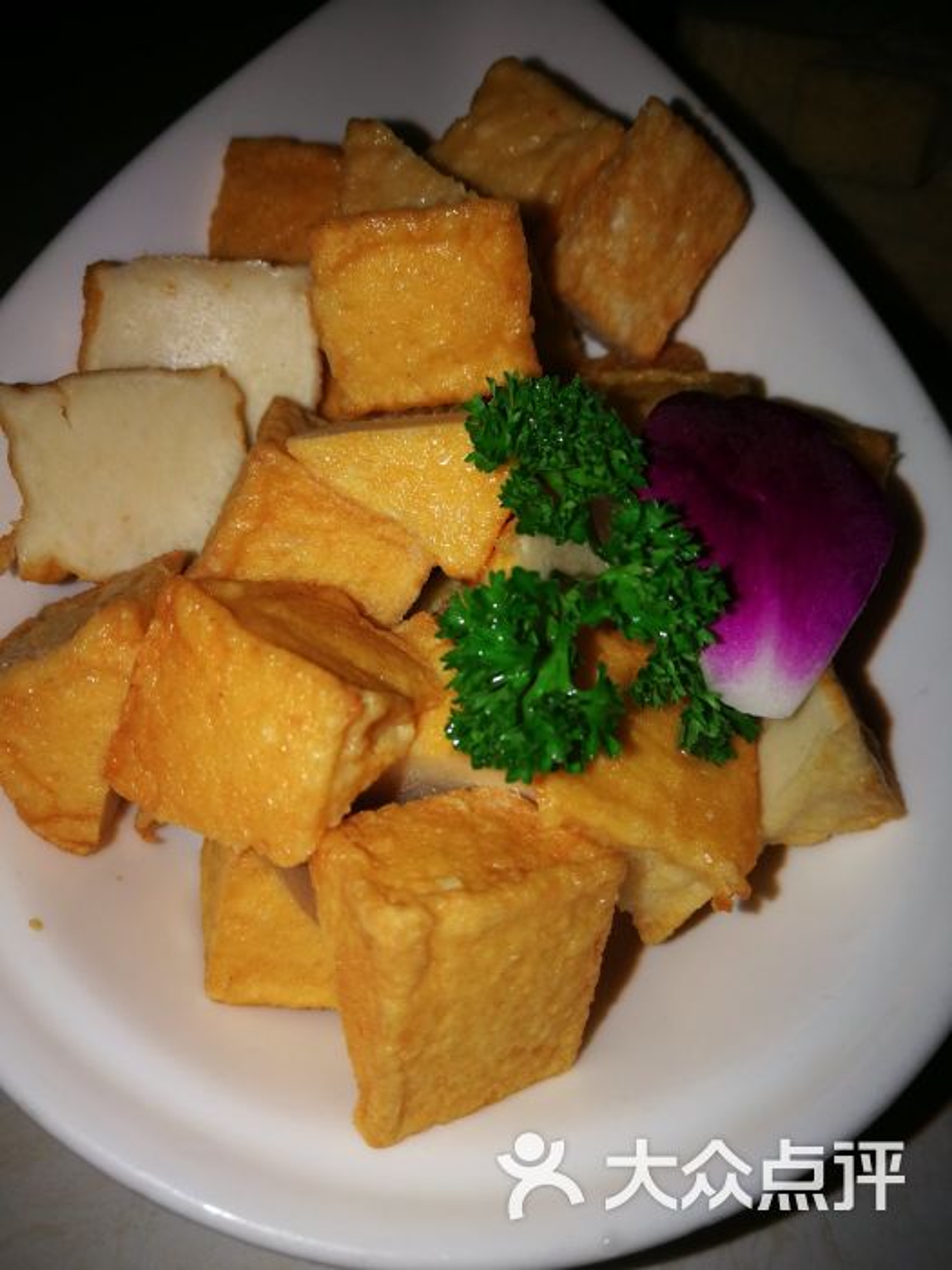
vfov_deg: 65.3
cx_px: 476
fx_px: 990
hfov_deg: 51.4
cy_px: 635
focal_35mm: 27
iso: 50
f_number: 1.8
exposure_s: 1/139
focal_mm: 3.95
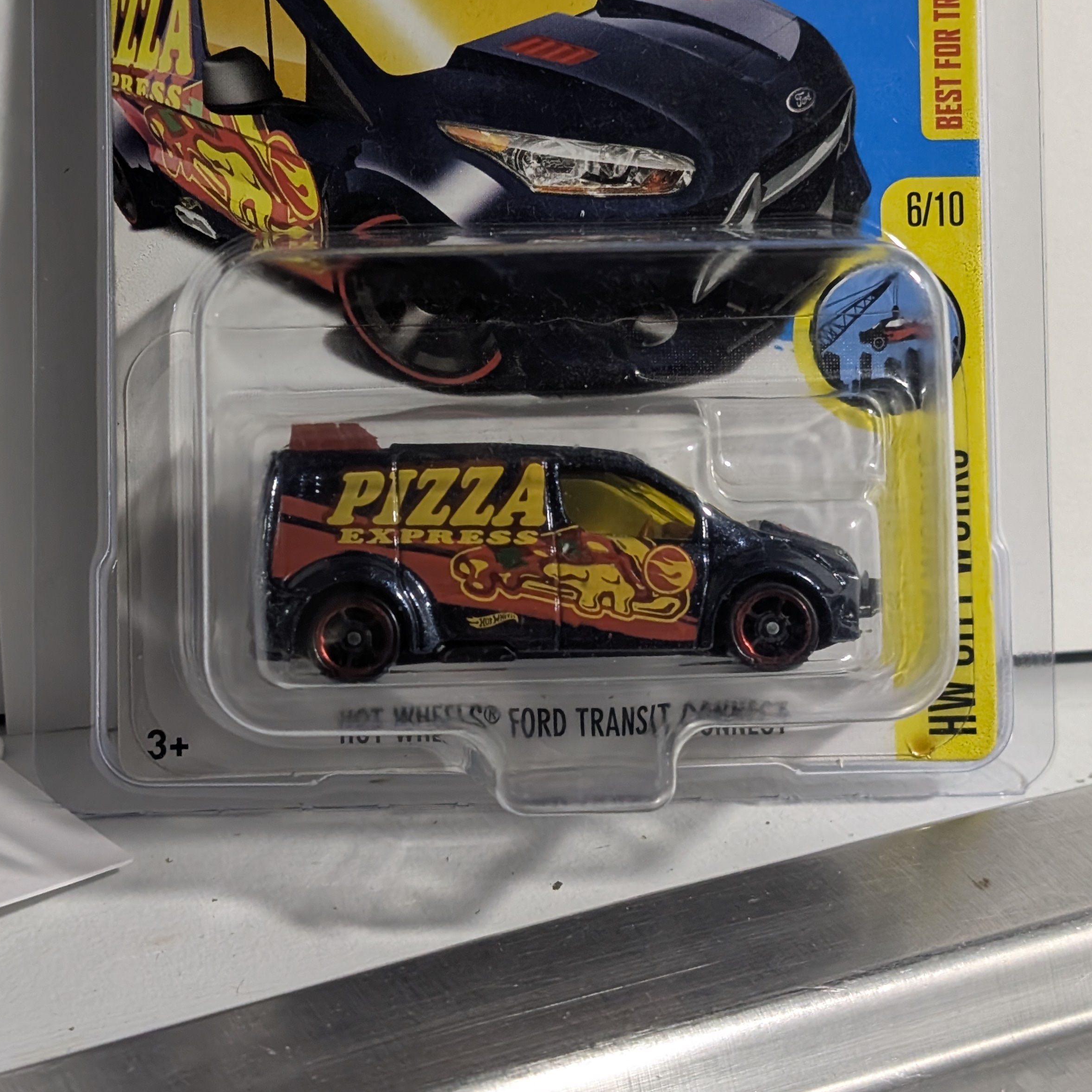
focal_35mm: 75
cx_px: 474
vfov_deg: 22.8
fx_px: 2677
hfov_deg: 23.0
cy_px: 234
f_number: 1.68
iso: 290
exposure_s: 1/151
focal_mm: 6.9
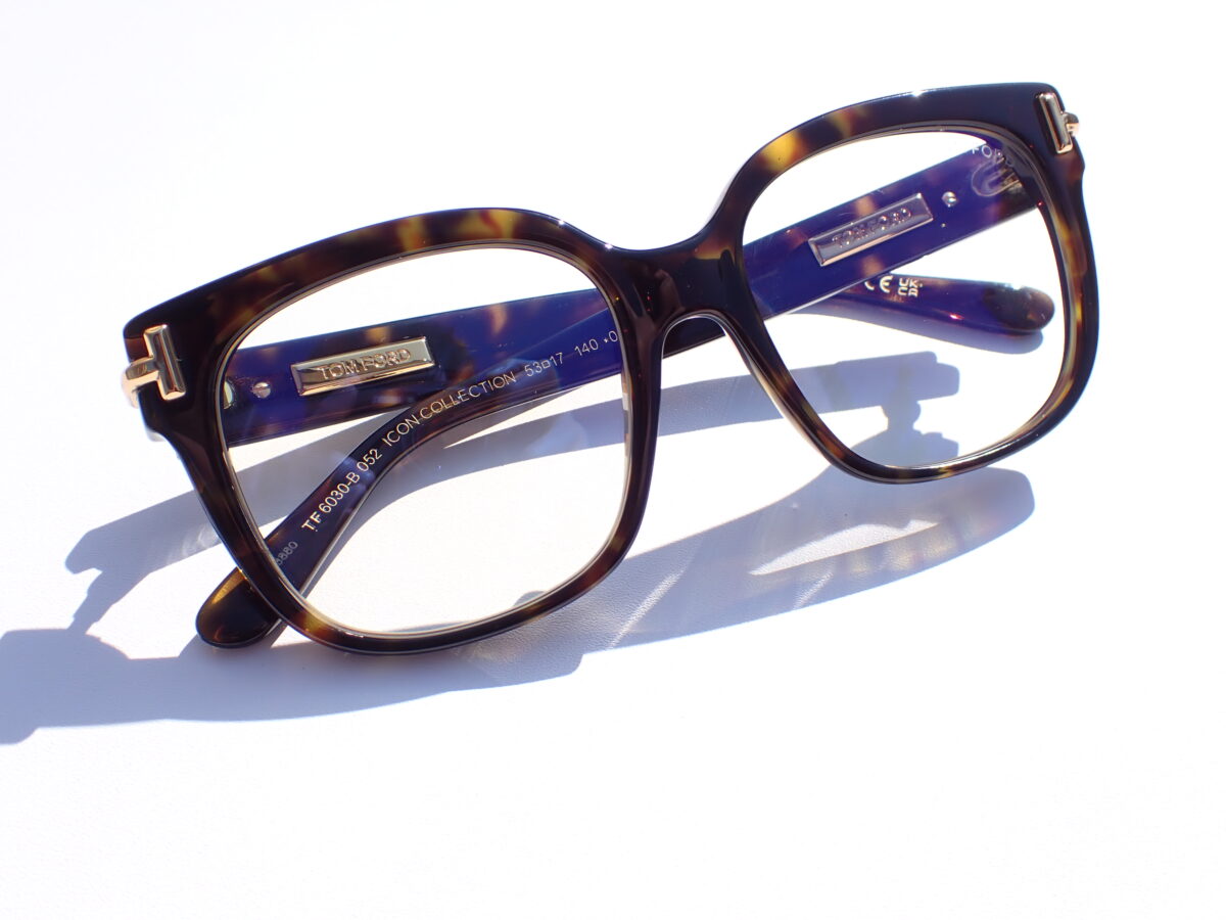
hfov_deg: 56.8
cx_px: 613
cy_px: 460
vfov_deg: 44.2
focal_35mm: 32
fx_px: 1133
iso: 100
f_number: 9
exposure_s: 1/125
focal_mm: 5.79
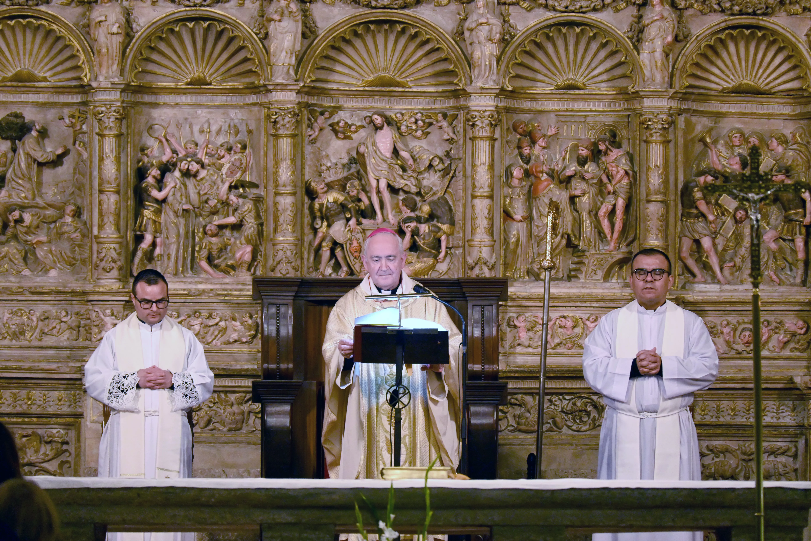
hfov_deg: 5.5
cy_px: 270
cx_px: 406
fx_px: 8447
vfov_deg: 3.7
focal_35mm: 375
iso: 3200
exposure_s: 1/60
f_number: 6.3
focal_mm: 250
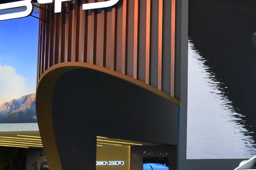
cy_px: 130
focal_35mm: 77
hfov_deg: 24.4
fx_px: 547
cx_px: 288
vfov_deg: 17.6
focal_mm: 32
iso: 4000
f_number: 6.3
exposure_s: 1/125
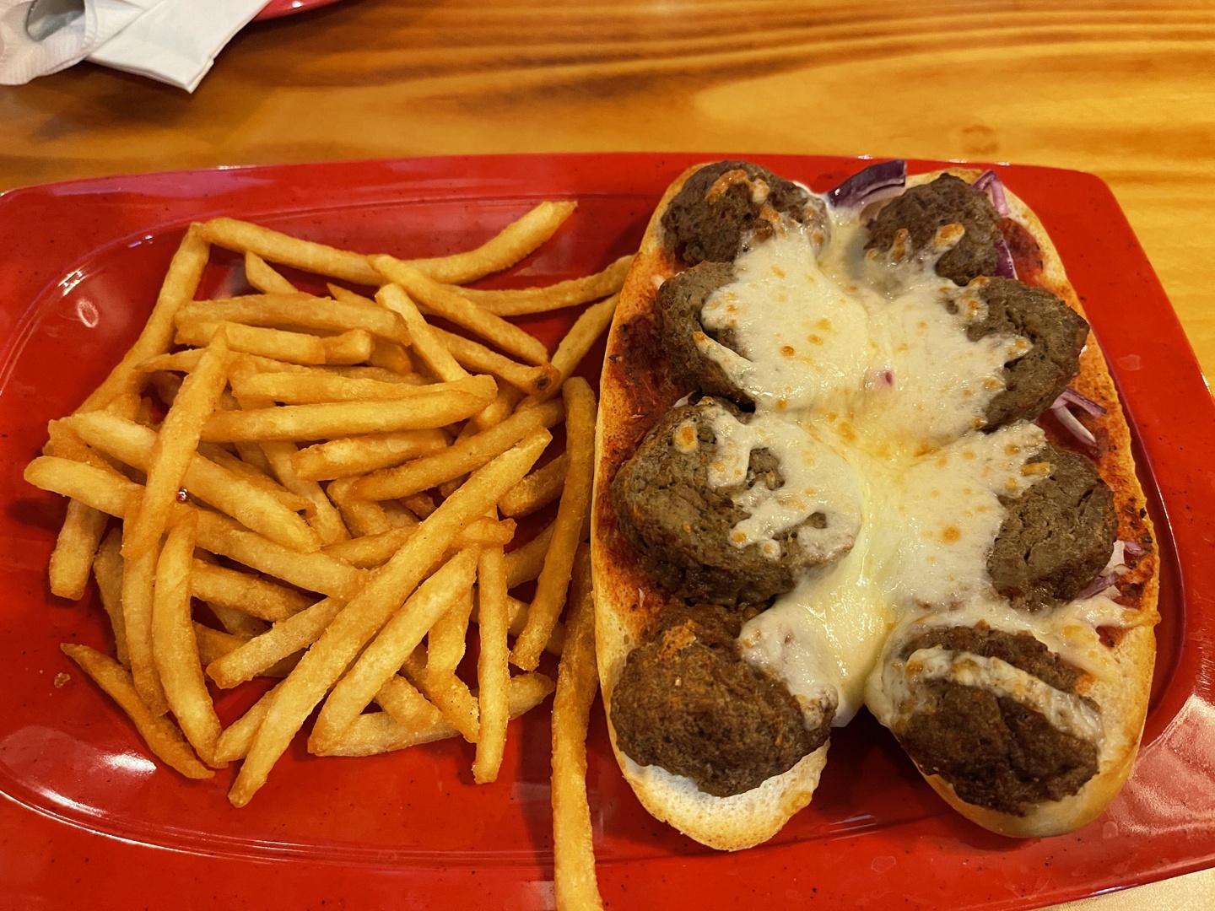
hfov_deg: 67.3
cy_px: 456
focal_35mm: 26
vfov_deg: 53.1
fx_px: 913
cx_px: 608
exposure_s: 1/40
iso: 640
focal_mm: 5.1
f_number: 1.6
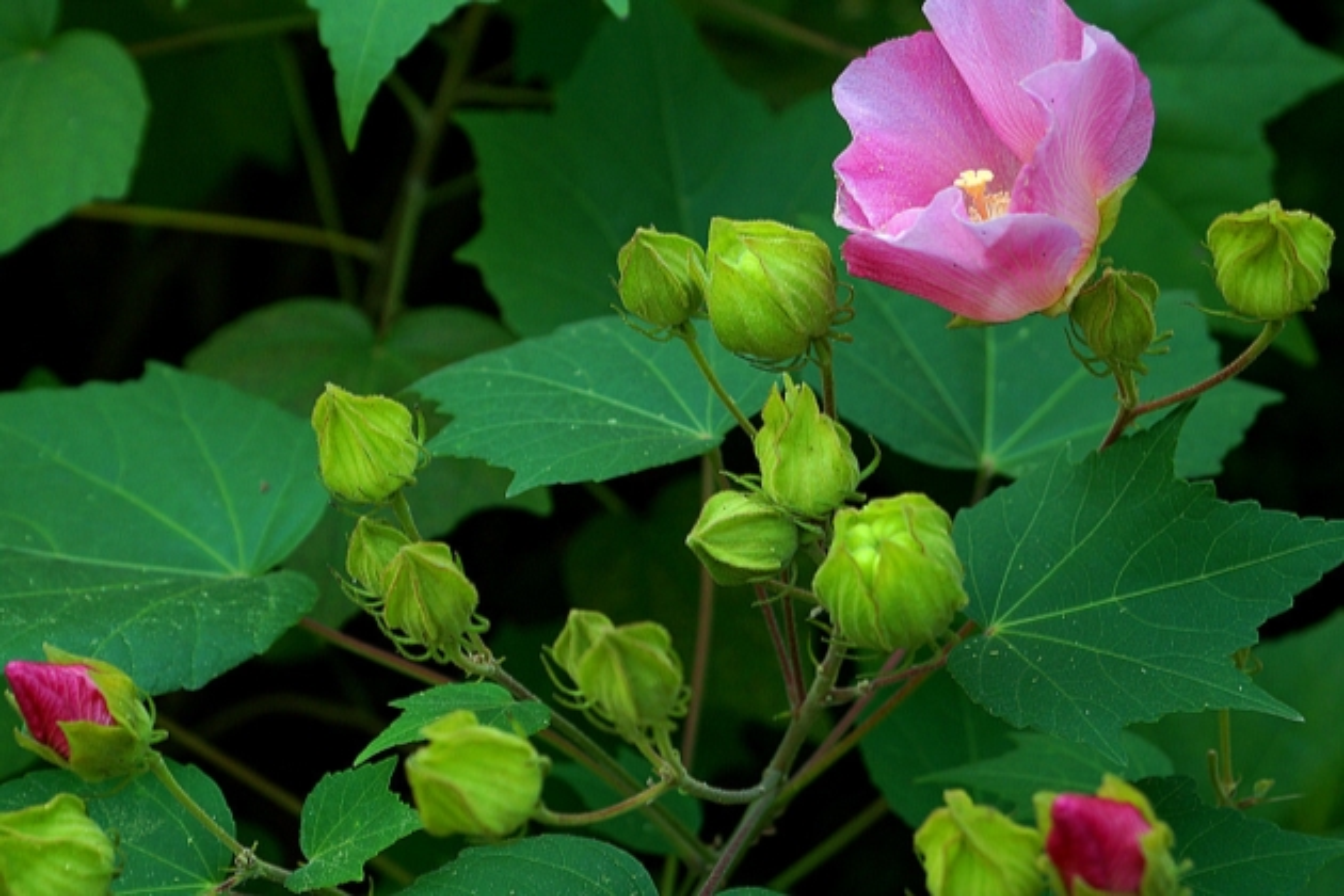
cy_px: 448
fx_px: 2240
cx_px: 672
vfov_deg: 22.6
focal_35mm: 60
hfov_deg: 33.4
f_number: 4.5
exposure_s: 1/200
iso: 200
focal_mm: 40
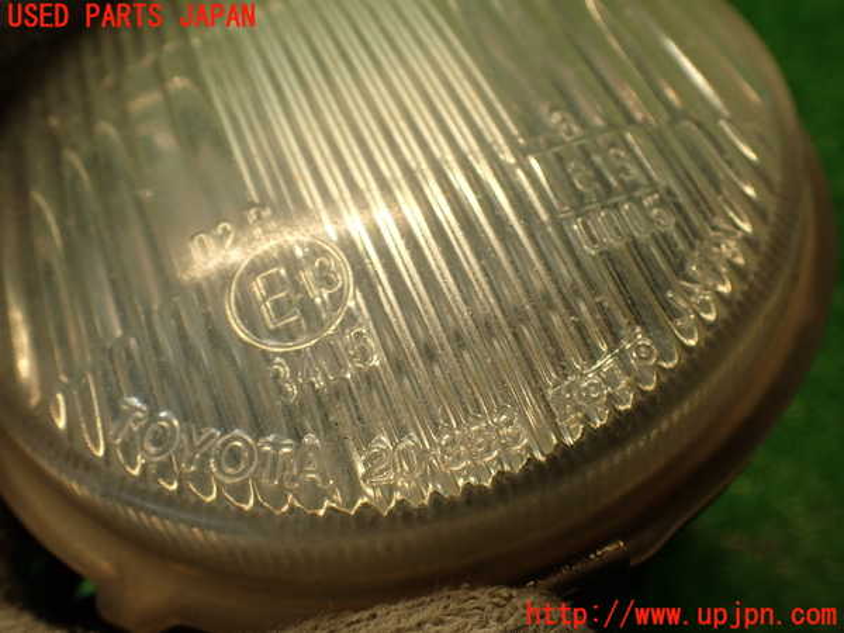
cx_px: 422
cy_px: 316
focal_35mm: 32
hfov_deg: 56.8
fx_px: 780
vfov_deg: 44.2
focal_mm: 5.79
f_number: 2.4
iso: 200
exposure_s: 1/50
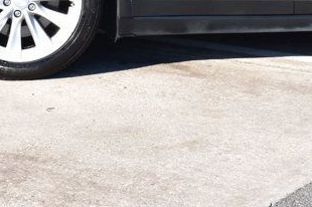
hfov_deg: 13.3
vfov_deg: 8.7
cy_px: -85
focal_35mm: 154
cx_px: 228
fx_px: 1330
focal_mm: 31
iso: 400
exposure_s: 1/200
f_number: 10
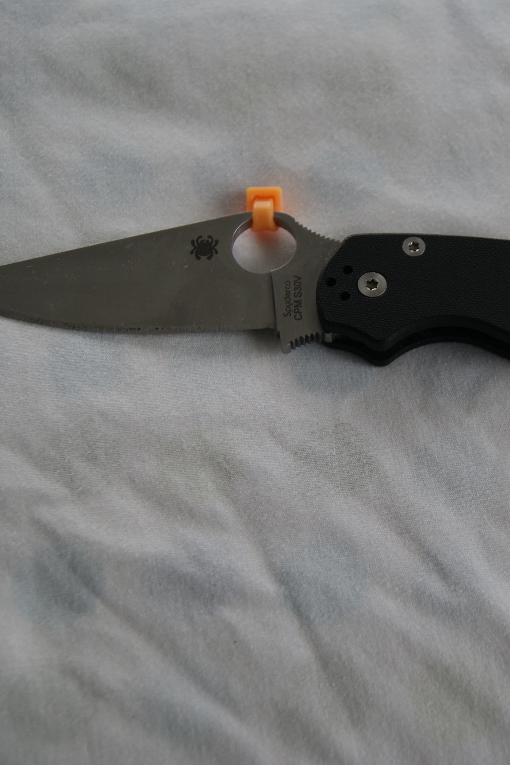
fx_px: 1445
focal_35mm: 68
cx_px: 450
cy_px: 379
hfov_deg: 19.7
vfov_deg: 29.7
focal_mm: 30
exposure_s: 1/60
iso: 100
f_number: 4.5
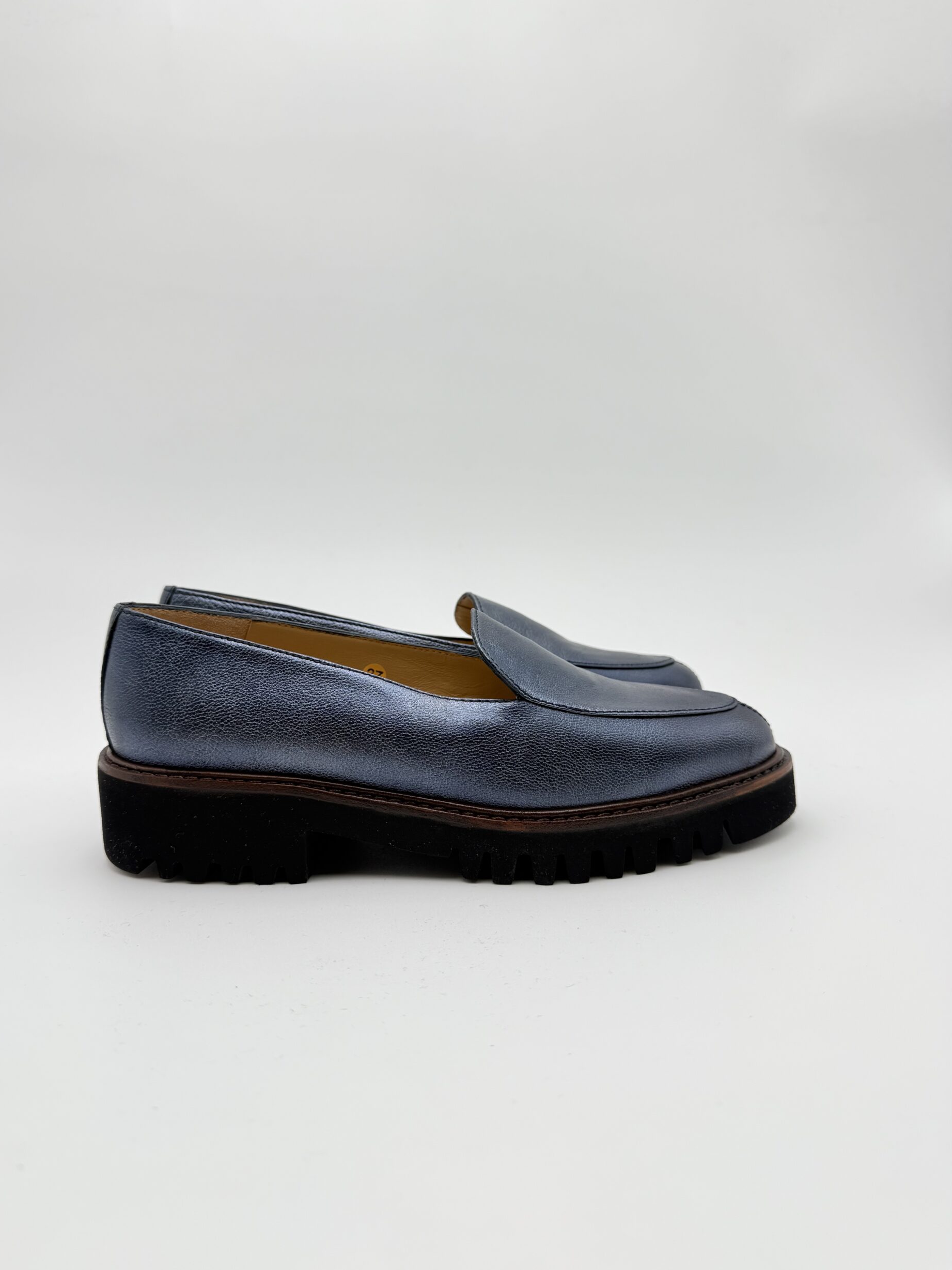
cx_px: 458
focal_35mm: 25
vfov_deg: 69.4
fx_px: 917
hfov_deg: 54.9
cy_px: 628
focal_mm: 6.76
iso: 80
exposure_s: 1/397
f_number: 1.78
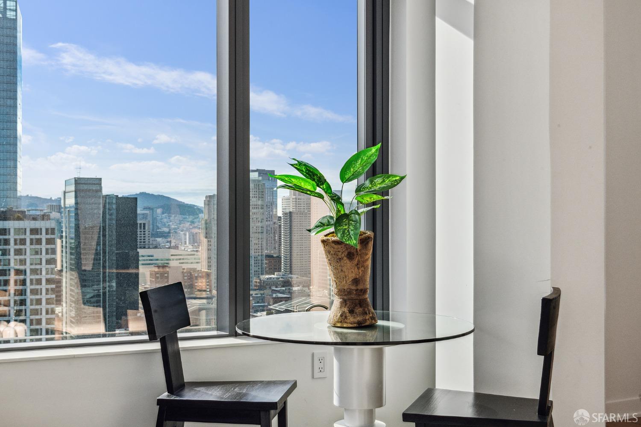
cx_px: 320
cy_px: 214
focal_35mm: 46
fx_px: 819
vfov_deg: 29.2
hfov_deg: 42.8
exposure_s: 1/200
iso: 200
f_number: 16
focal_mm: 46
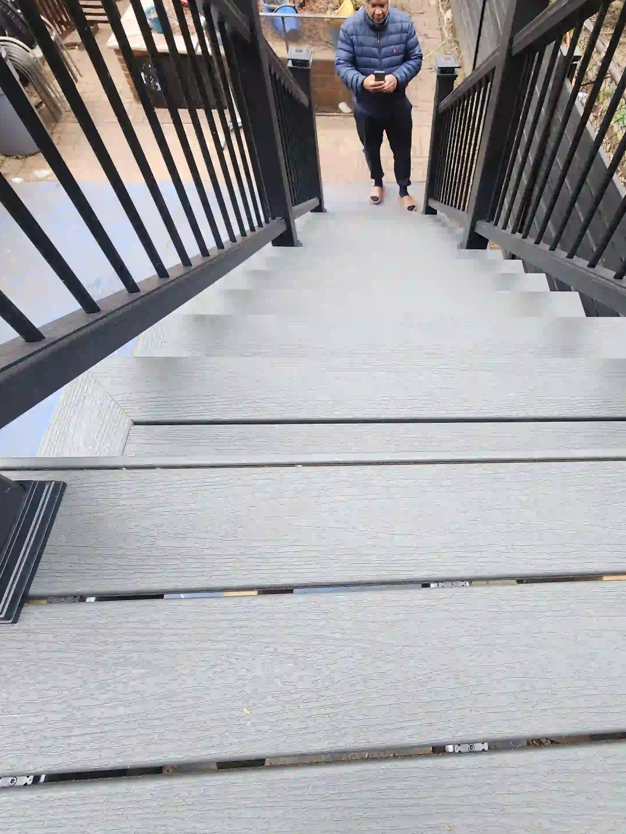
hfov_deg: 69.6
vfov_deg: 87.6
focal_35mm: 18
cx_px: 417
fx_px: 434
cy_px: 382
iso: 100
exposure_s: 1/120
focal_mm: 2.2
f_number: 2.2
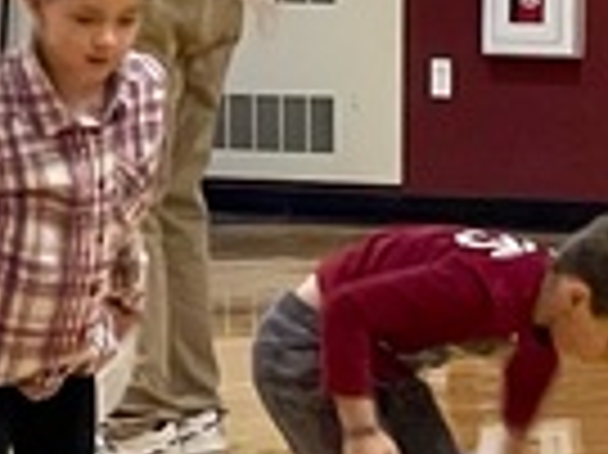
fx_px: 8511
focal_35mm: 485
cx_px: 365
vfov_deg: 3.1
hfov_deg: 4.1
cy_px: 234
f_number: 2.2
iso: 400
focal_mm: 7.5
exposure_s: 1/60
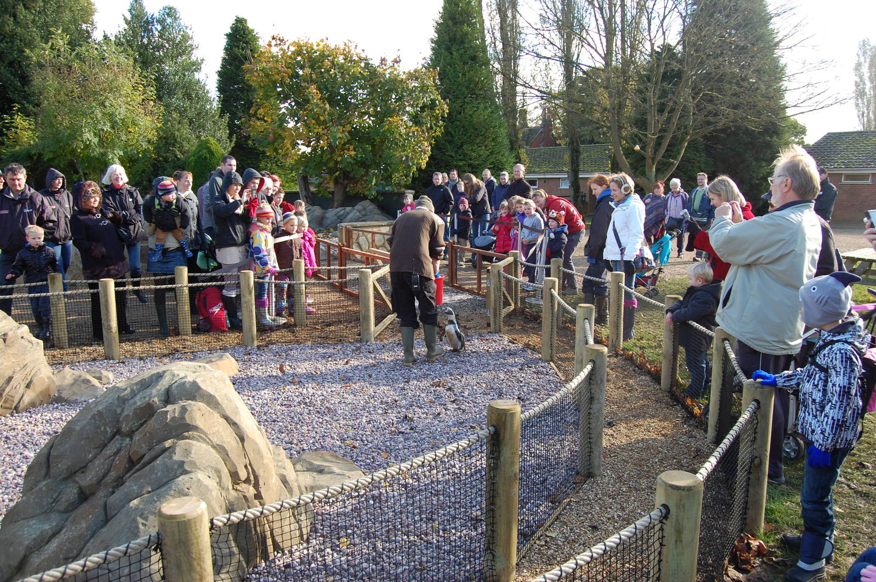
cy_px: 291
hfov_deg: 67.4
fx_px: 656
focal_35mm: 27
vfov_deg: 47.9
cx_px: 438
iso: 250
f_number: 5.6
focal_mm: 18
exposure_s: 1/125
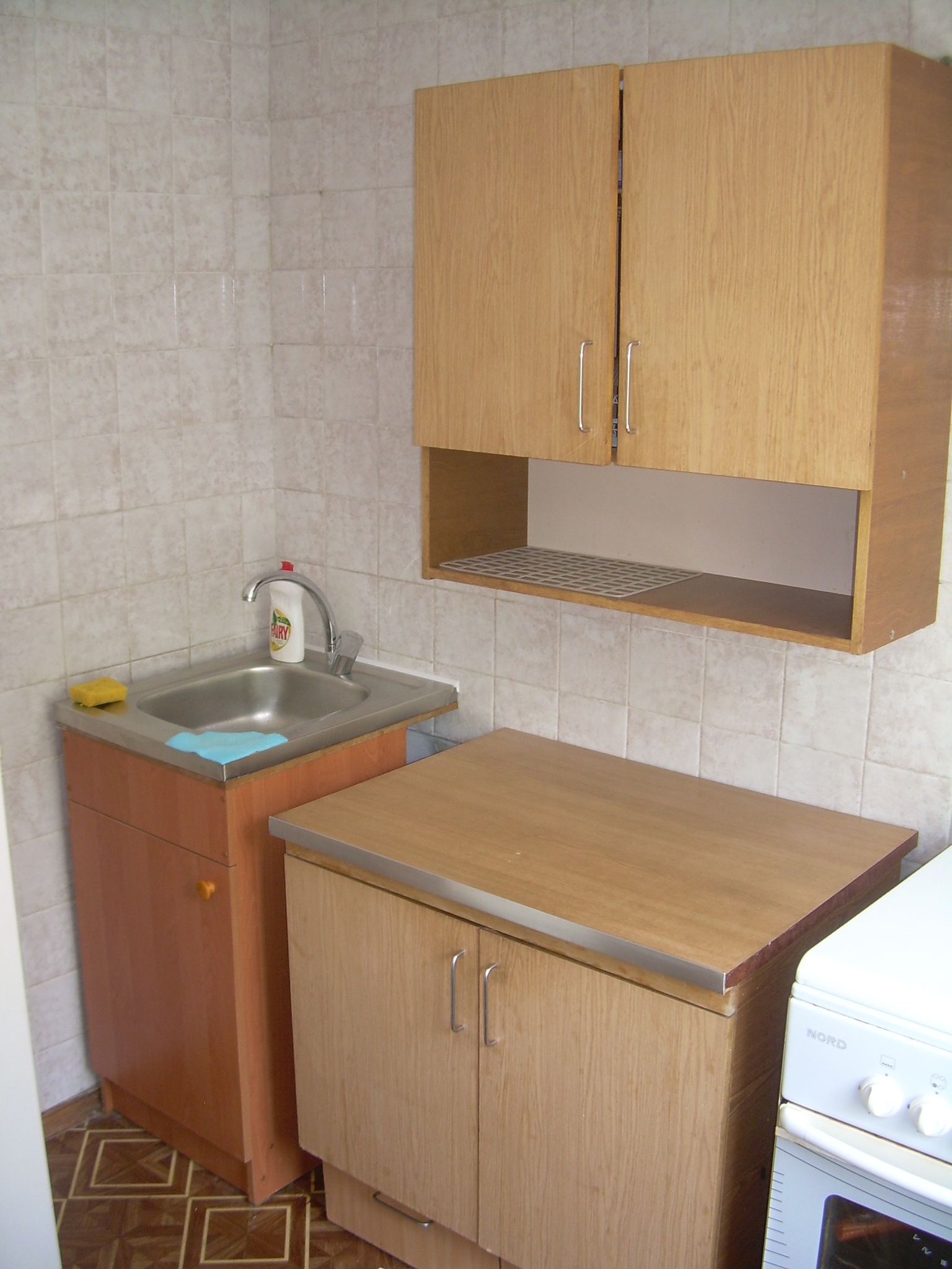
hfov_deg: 37.7
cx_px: 476
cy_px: 634
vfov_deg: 49.0
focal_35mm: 38
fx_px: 1393
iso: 50
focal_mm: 6.3
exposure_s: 1/23.2
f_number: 2.8
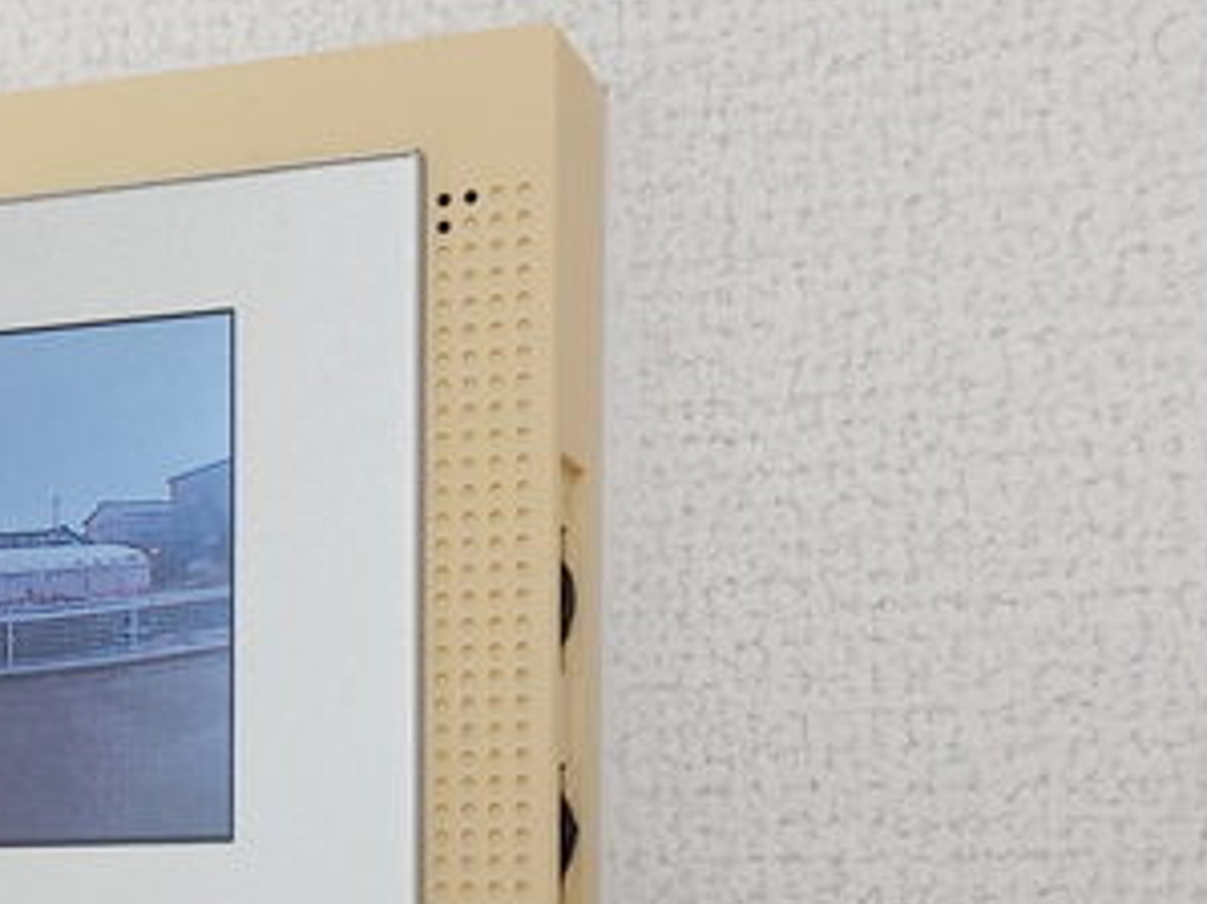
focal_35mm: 77
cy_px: 1033
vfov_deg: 18.3
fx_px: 2684
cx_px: -161
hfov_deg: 23.6
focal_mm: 5.23
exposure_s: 1/40
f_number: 1.8
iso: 25
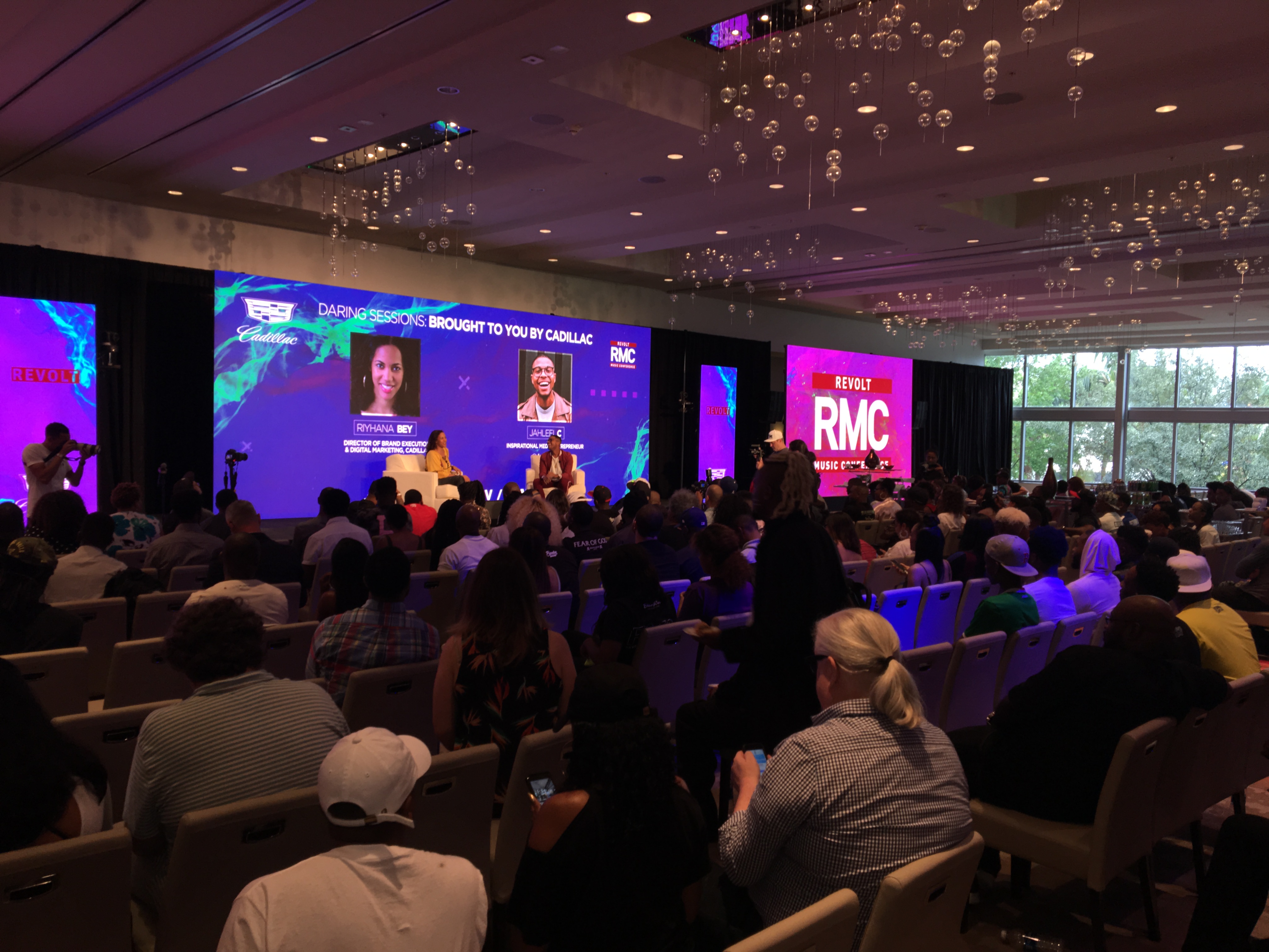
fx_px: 1063
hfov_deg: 61.7
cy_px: 476
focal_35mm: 29
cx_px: 634
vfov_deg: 48.2
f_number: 2.2
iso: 25
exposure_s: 1/30
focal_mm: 4.15
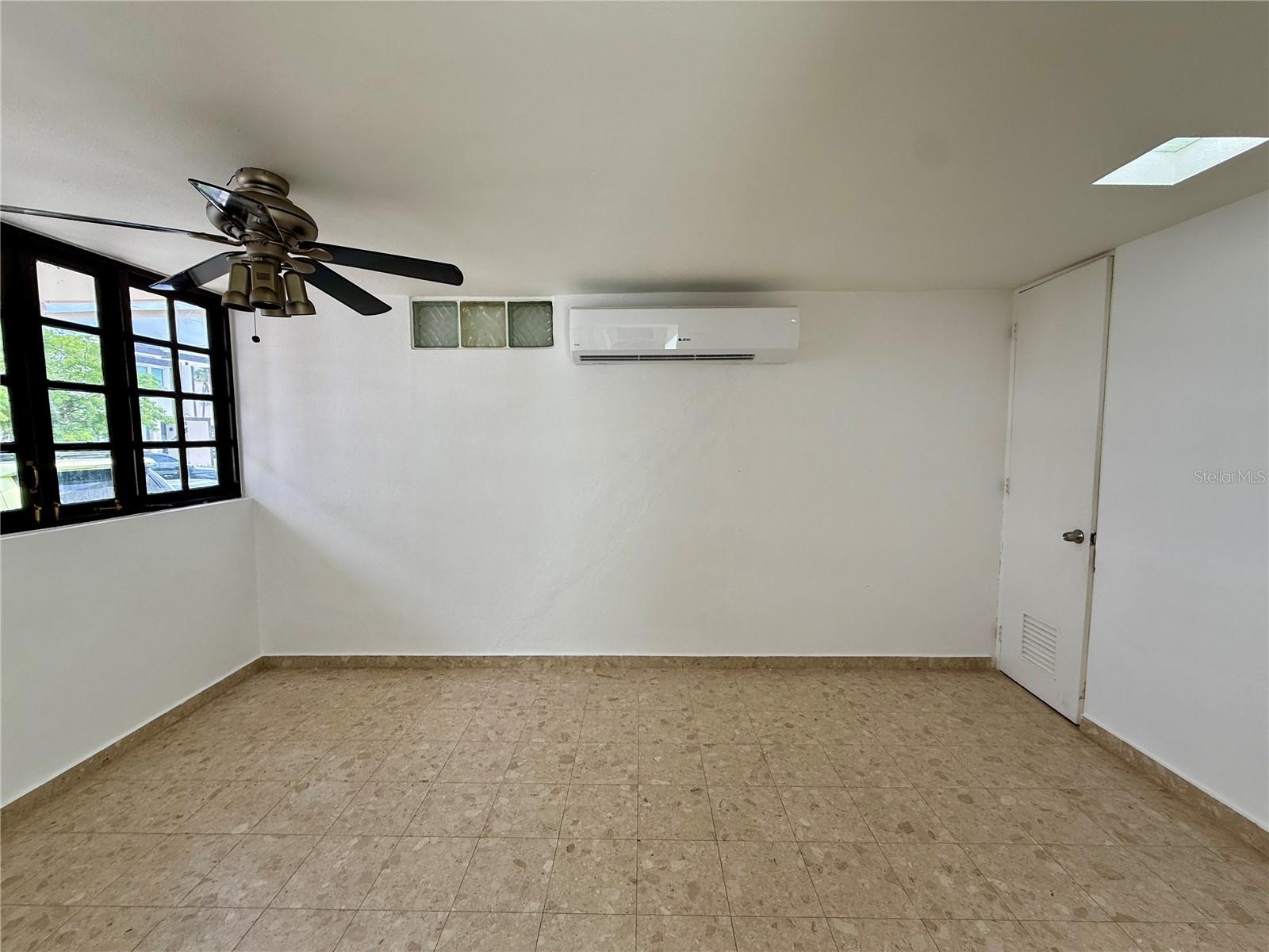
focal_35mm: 14
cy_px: 476
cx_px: 634
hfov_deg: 102.1
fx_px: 513
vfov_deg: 85.7
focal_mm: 2.22
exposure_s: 1/257
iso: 50
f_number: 2.2
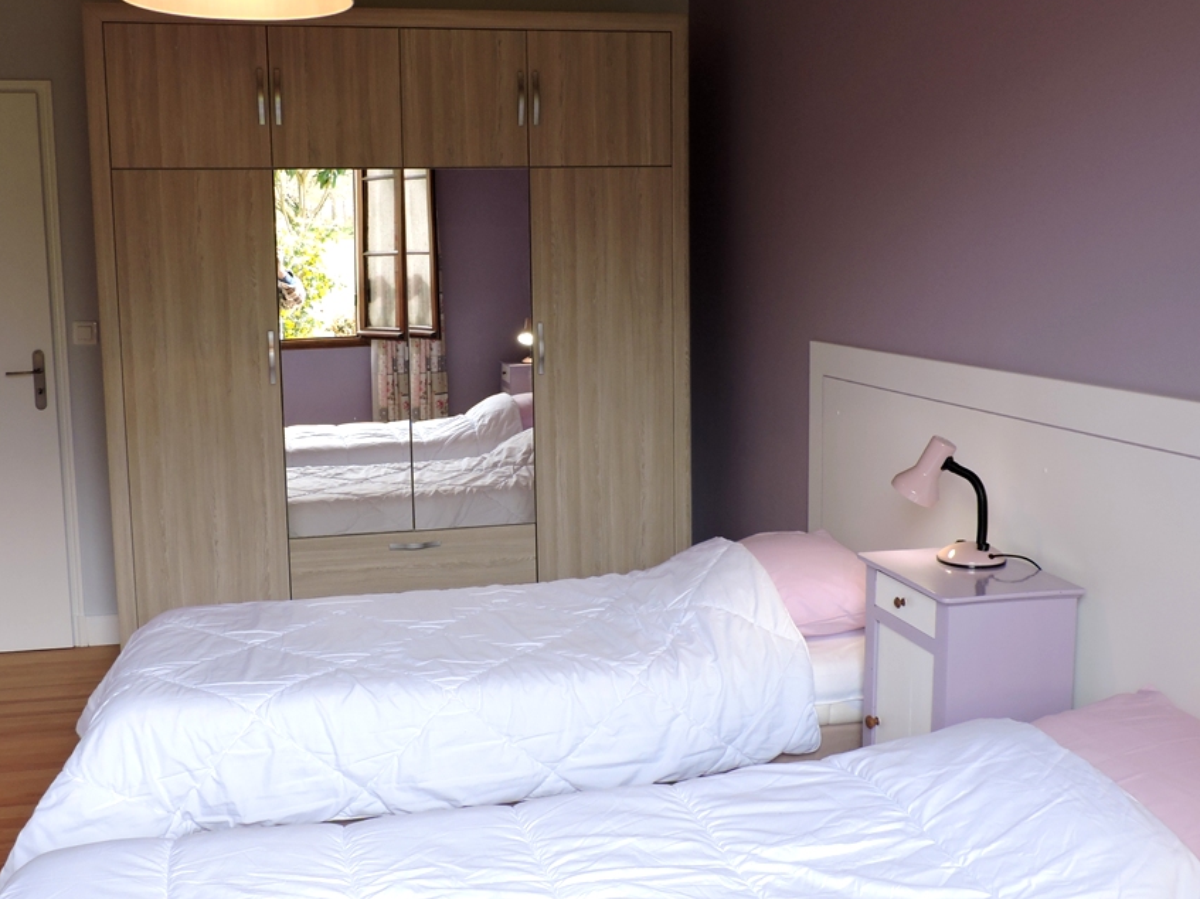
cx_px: 520
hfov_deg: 53.8
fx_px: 1178
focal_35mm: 34
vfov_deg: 41.7
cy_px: 412
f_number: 3
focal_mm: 4.3
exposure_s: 1/50
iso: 100
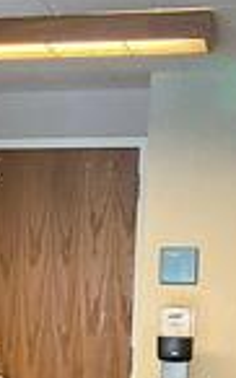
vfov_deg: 17.5
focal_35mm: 117
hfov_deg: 10.7
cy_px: 357
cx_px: -128
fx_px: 1206
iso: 320
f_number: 1.8
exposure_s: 1/60
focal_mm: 4.25
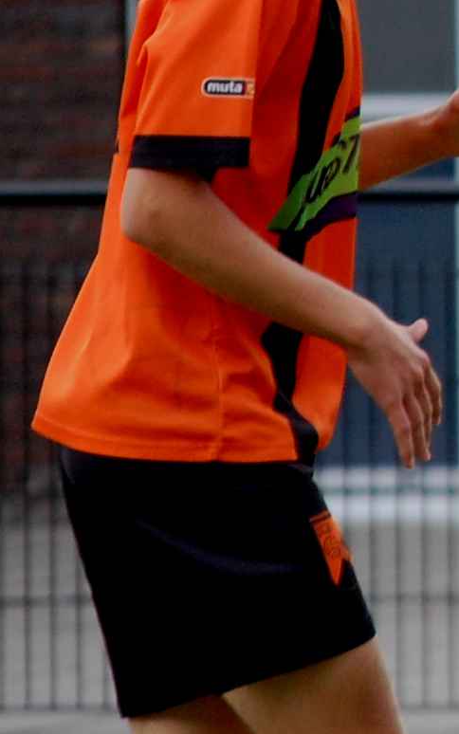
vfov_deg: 3.6
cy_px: 122
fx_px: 11724
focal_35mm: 586
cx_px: 725
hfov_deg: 2.2
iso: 640
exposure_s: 1/500
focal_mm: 150
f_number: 5.3
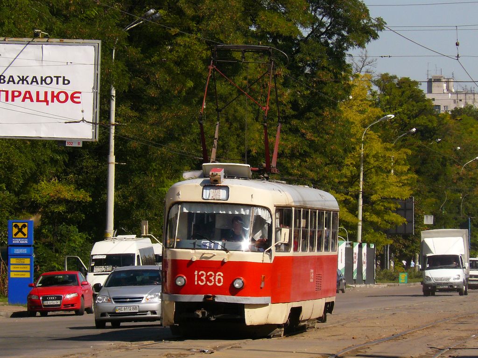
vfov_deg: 5.6
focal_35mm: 264
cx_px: 239
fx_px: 3645
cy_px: 179
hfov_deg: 7.5
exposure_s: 1/500
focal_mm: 44
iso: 200
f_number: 8
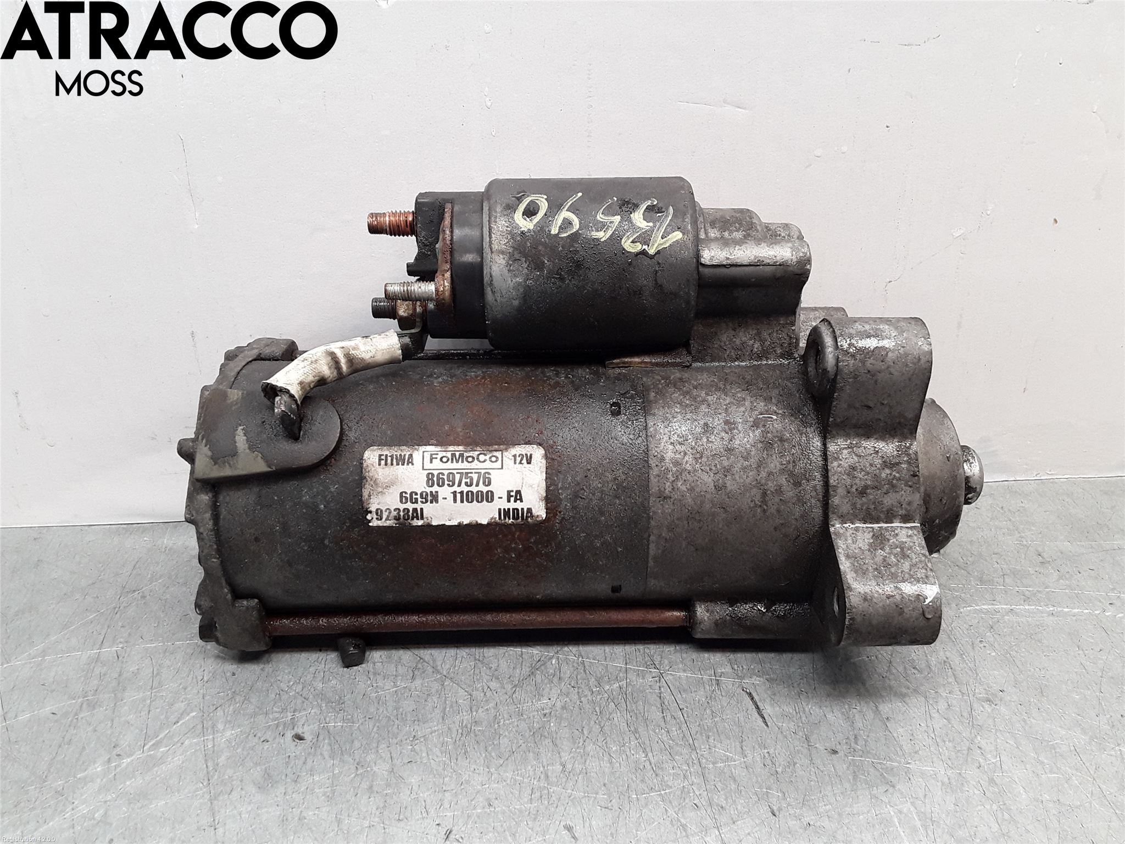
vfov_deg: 49.7
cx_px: 562
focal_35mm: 28
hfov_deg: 63.4
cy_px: 422
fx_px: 910
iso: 50
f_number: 1.9
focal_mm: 2.91
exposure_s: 1/50
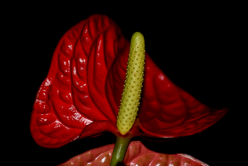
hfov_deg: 9.8
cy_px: 83
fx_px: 1447
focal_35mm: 210
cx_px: 124
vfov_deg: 6.5
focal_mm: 140
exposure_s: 1/200
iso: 100
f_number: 5.6
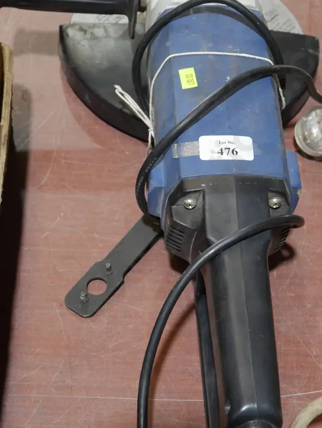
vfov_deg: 26.0
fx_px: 929
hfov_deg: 19.6
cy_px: 203
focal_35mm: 75
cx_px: 197
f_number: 5.4
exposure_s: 1/60
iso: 640
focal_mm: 29
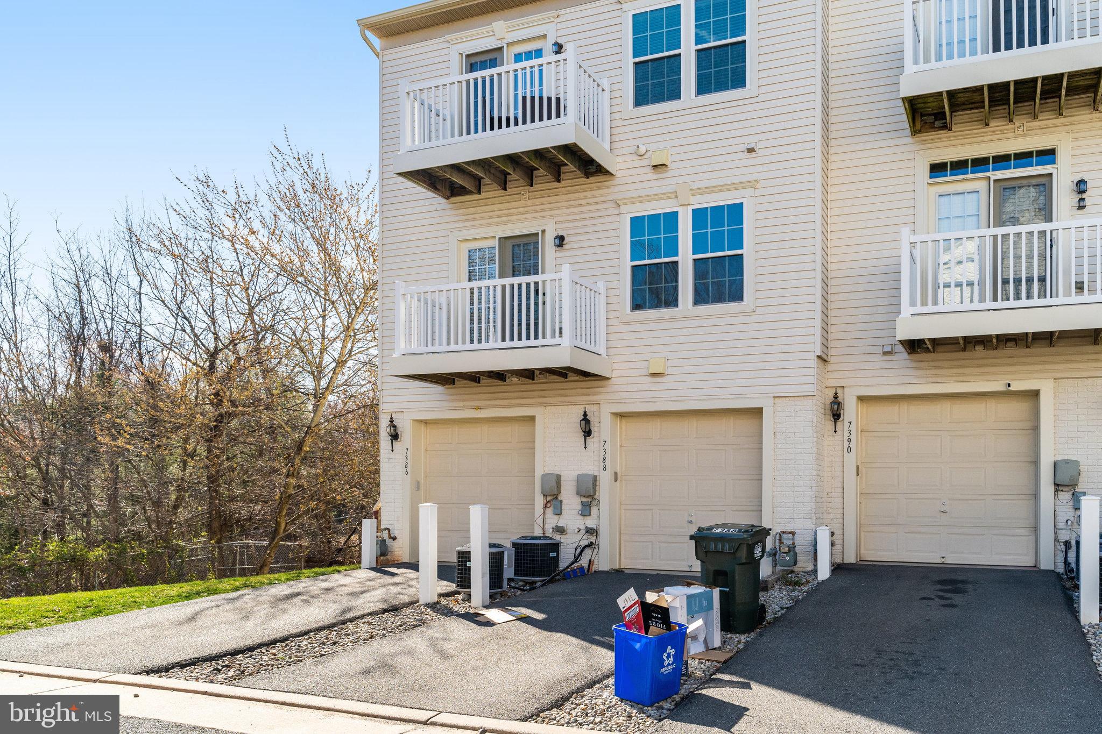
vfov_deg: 55.1
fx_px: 704
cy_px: 367
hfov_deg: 76.1
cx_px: 551
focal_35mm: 23
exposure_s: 1/500
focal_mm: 23
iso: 1250
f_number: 8
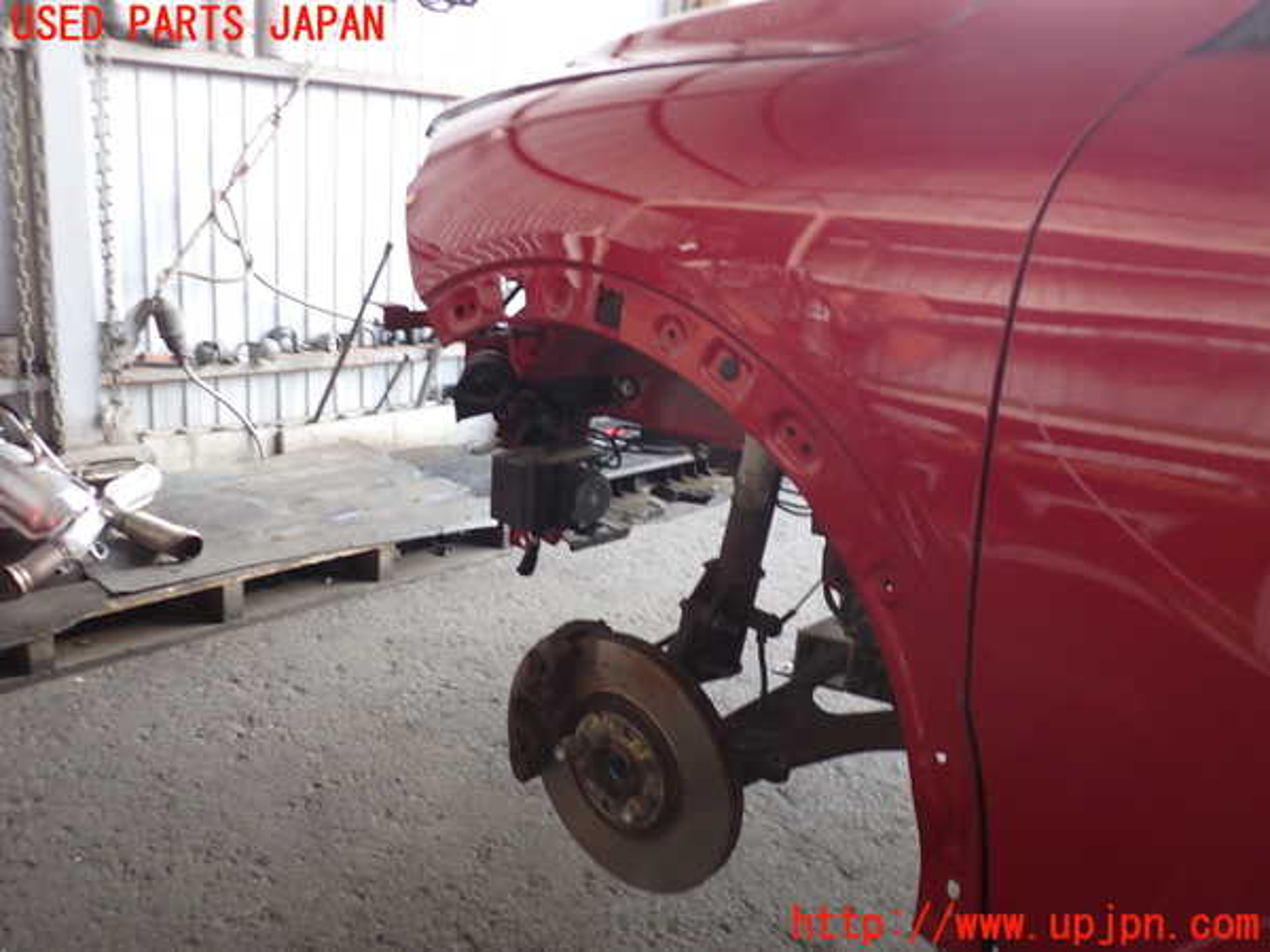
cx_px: 635
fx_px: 1101
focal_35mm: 30
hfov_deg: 60.0
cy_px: 476
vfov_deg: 46.8
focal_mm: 5.4
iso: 200
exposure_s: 1/40
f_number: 2.3
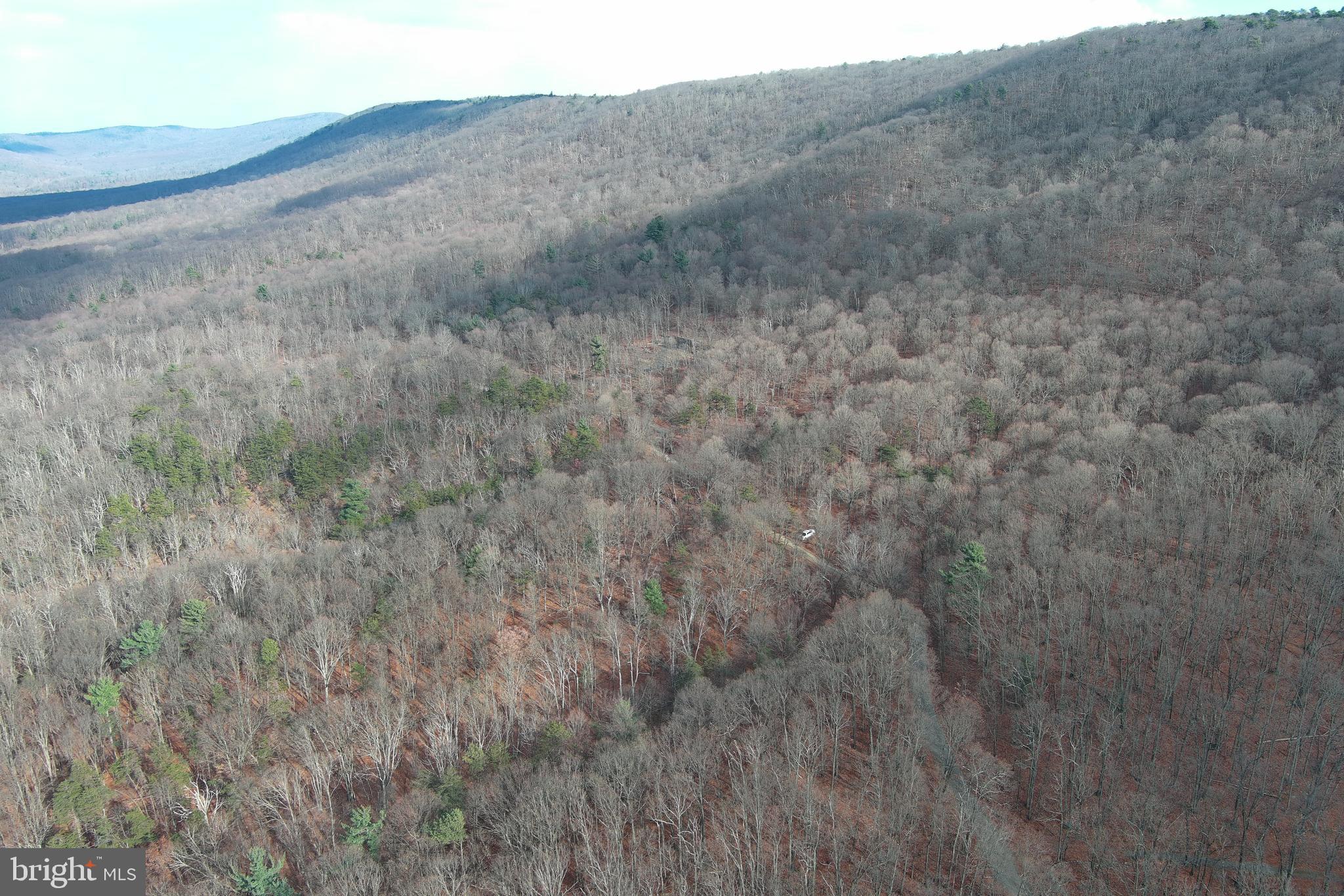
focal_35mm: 29
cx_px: 672
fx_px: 1083
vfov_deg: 45.0
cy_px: 448
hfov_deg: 63.7
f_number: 2.8
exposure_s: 1/236
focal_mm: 10.57
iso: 100
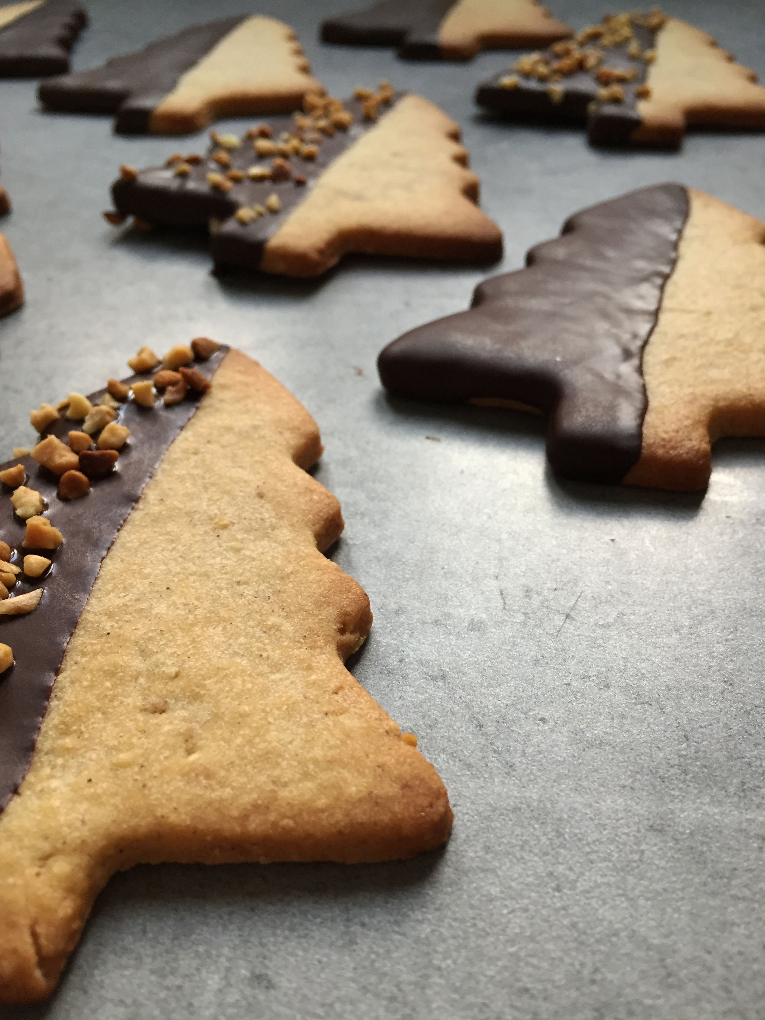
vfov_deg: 60.0
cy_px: 525
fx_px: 884
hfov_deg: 46.8
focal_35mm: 30
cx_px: 392
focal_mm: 4.15
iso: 125
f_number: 2.2
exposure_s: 1/33
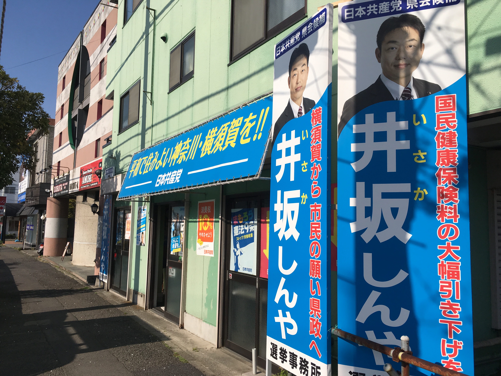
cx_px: 250
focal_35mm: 29
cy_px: 188
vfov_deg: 48.2
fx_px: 420
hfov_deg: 61.7
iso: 25
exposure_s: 1/2653
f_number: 2.2
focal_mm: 4.15
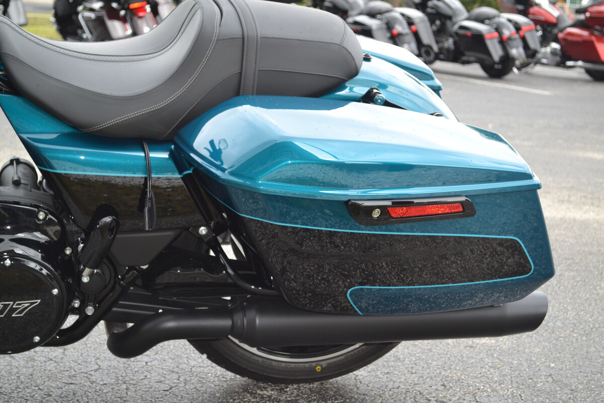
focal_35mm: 68
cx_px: 302
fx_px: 1132
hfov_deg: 29.9
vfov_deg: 20.2
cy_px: 202
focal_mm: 45
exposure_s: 1/125
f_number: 5.3
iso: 180
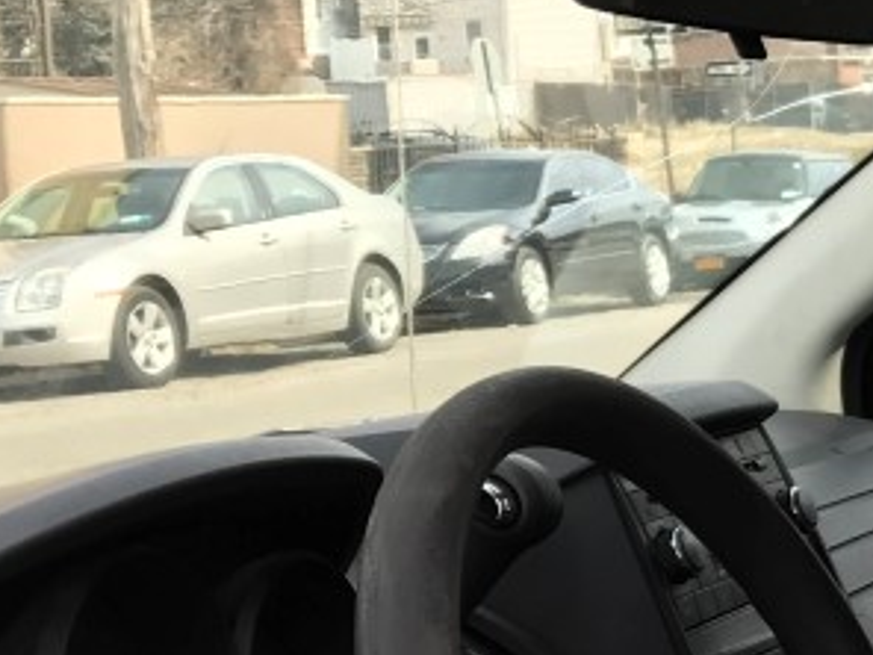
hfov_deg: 19.2
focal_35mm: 97
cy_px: 714
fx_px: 2446
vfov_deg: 14.9
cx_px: 1015
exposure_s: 1/425
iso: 20
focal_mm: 3.99
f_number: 1.8
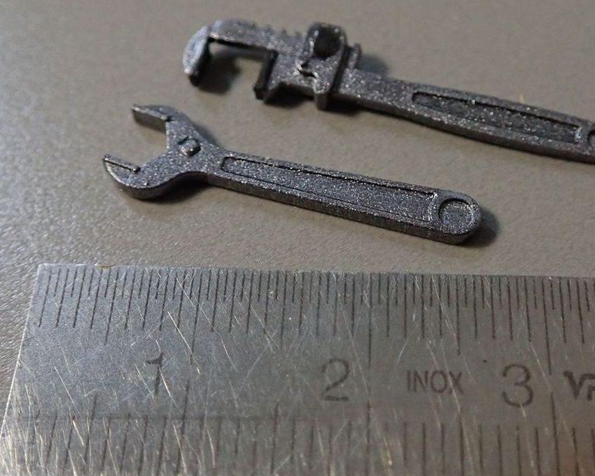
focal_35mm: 38
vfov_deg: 39.1
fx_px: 669
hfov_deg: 47.6
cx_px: 365
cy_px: 216
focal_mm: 5.5
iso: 640
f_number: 2.3
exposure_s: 1/125
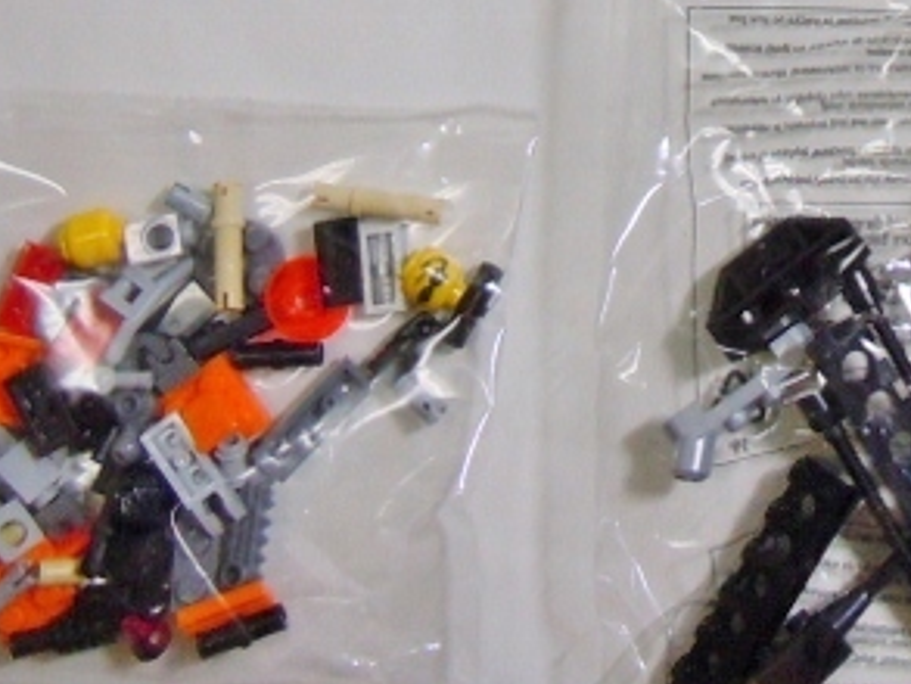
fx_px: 2159
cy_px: -140
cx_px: 799
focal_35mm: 82
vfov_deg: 17.2
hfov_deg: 23.3
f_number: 3.5
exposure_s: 1/40
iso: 400
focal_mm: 5.4
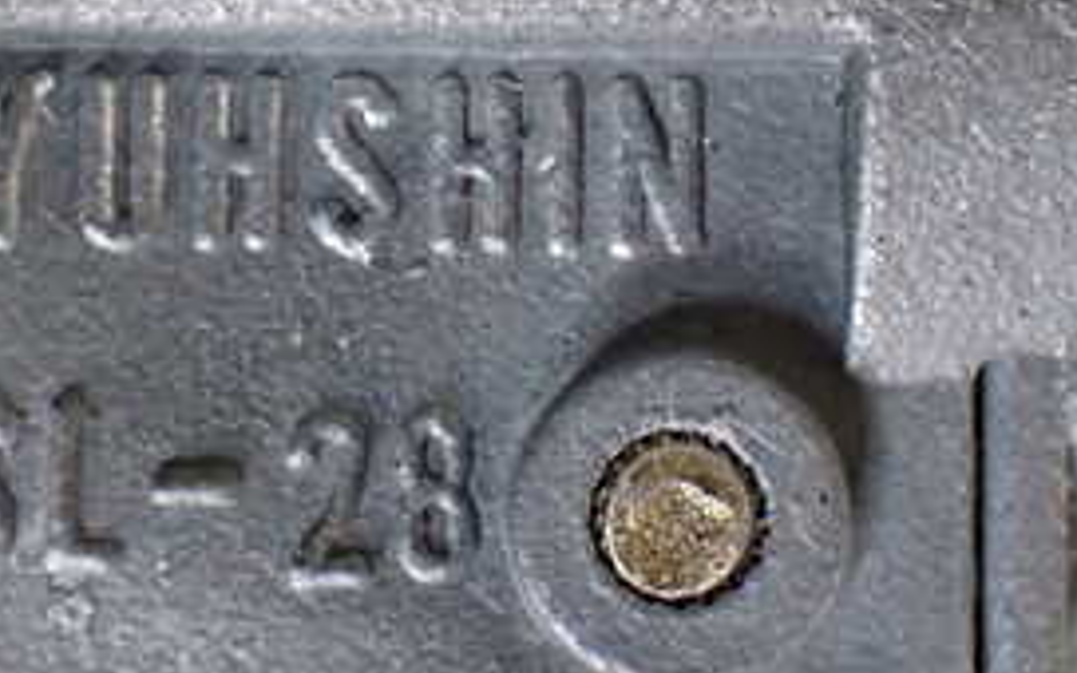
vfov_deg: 11.8
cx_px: 507
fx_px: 3229
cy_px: 79
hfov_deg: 18.9
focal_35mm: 110
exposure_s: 1/50
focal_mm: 8.4
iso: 1000
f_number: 3.1
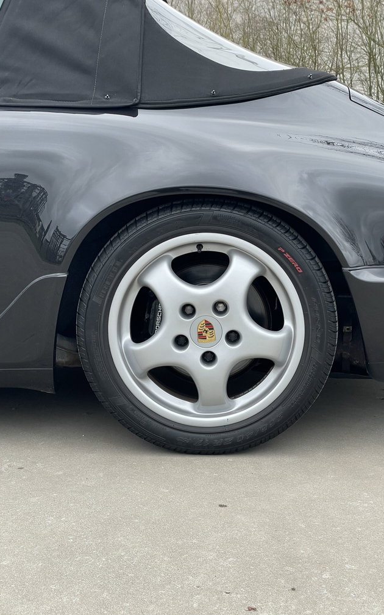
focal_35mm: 56
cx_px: 229
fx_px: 938
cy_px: 311
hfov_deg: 23.1
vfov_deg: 36.3
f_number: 2
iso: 25
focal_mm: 6
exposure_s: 1/99
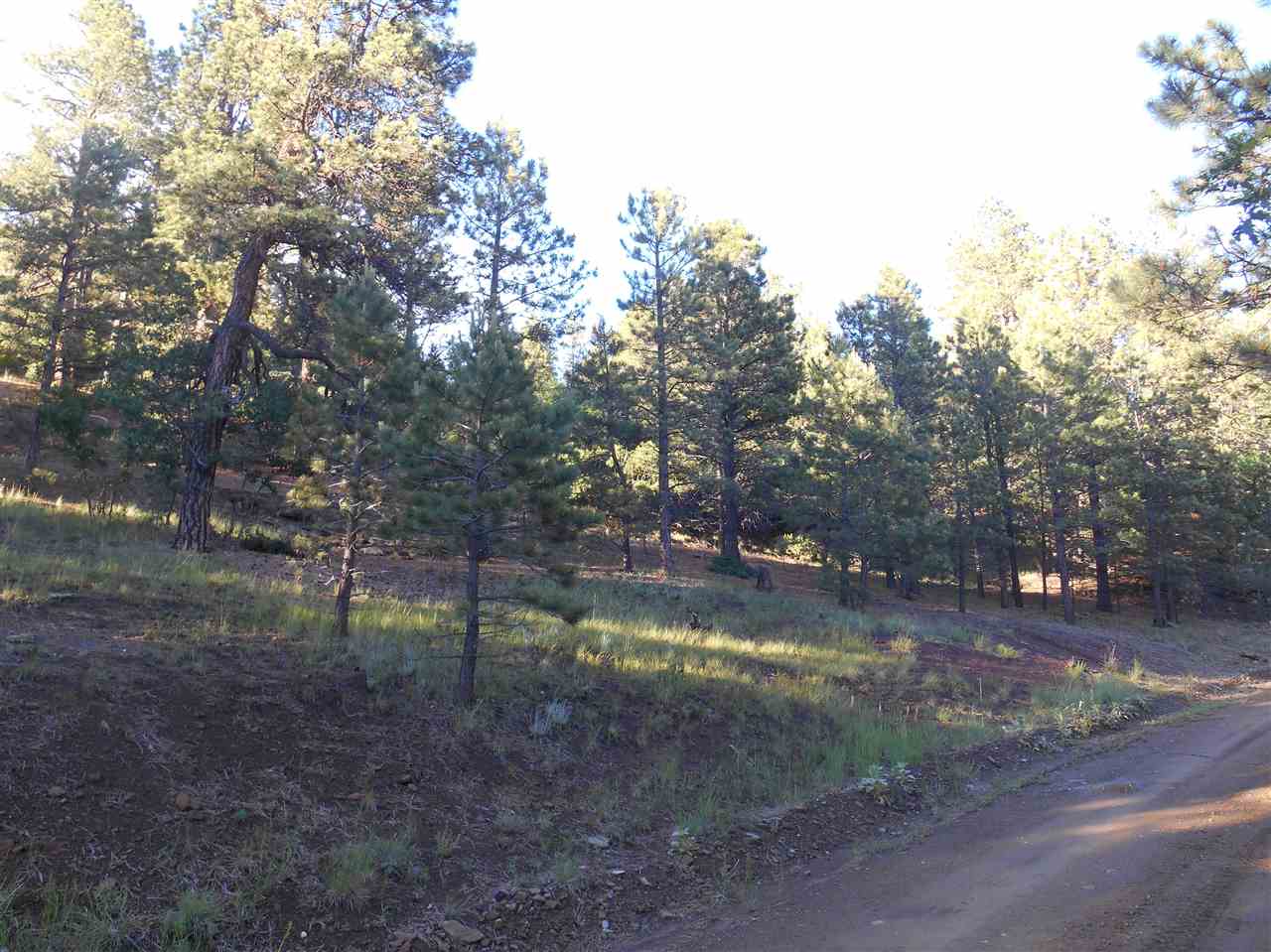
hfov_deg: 67.3
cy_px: 476
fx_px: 954
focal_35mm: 26
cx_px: 636
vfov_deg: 53.0
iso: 80
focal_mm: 4.7
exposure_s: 1/50
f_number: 3.4
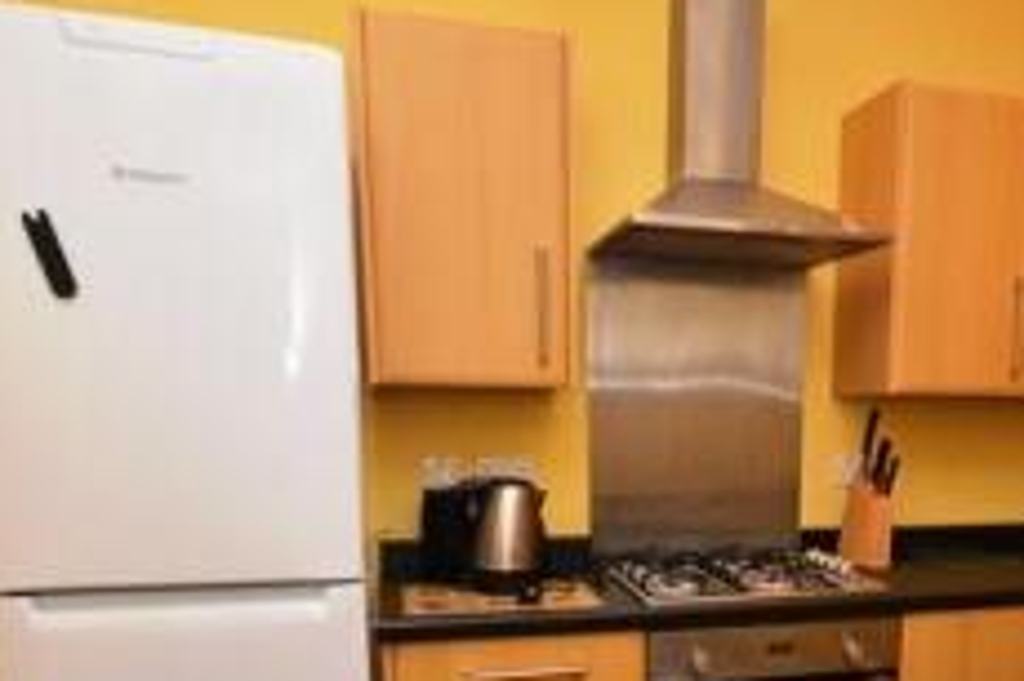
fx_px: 881
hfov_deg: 58.8
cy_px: 590
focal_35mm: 31
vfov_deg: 39.7
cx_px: 690
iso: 560
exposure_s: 1/60
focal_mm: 10
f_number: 8
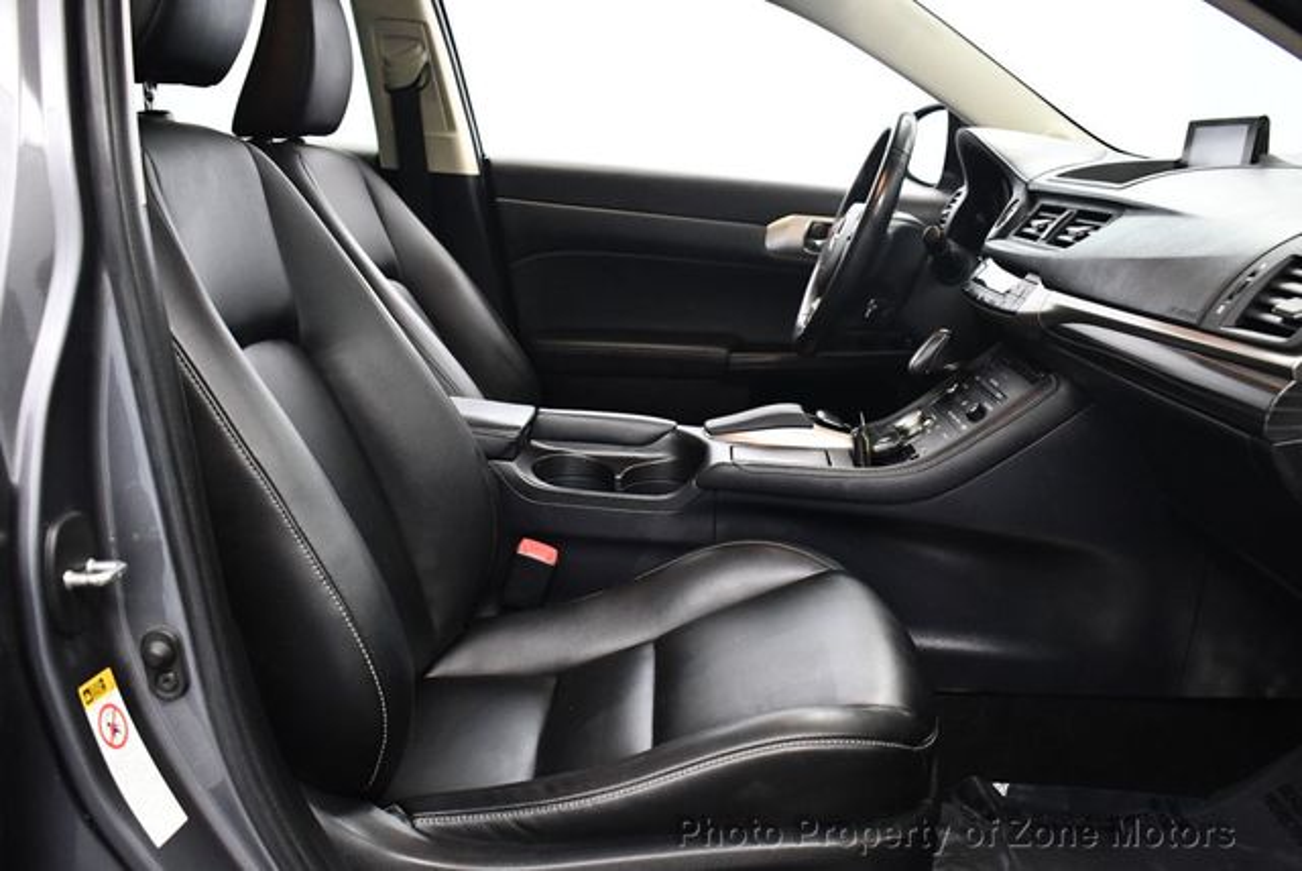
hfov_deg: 53.1
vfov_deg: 36.9
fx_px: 1303
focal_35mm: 36
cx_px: 651
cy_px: 436
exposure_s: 1/125
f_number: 3.5
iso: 2800
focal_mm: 18
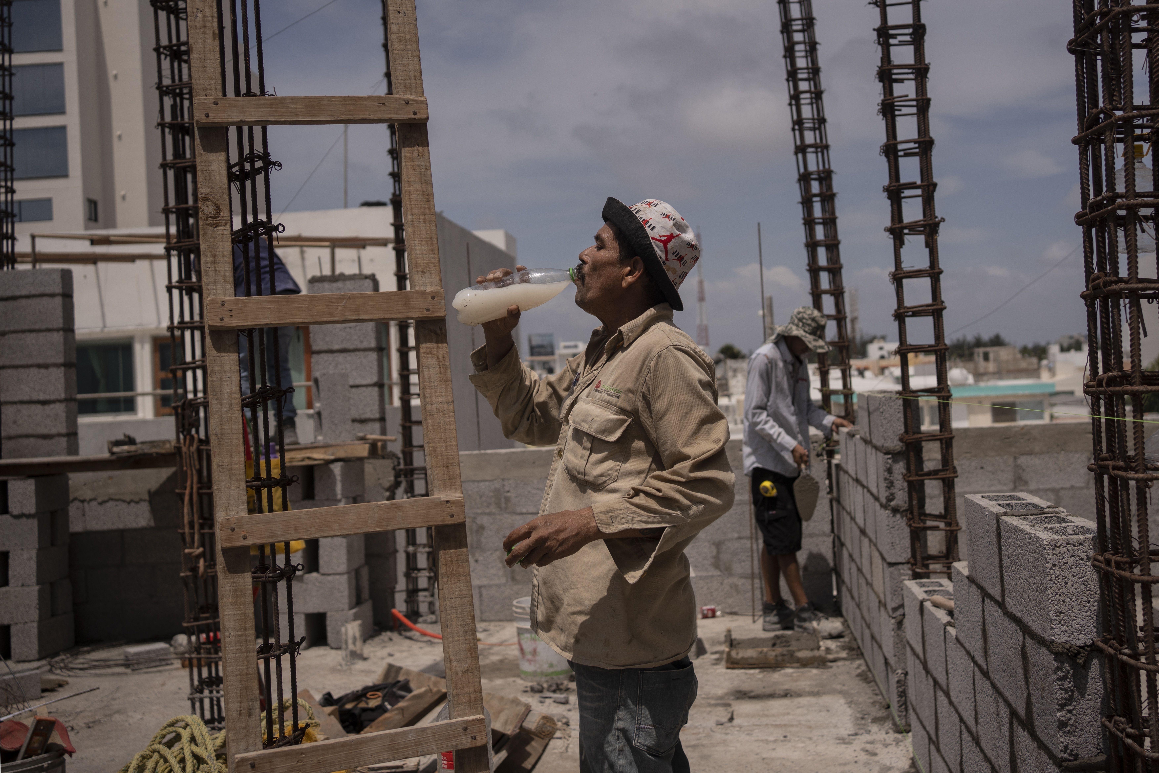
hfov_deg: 54.4
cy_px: 386
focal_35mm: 35
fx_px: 1127
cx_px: 580
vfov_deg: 37.9
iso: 160
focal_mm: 35
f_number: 4
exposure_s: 1/6400
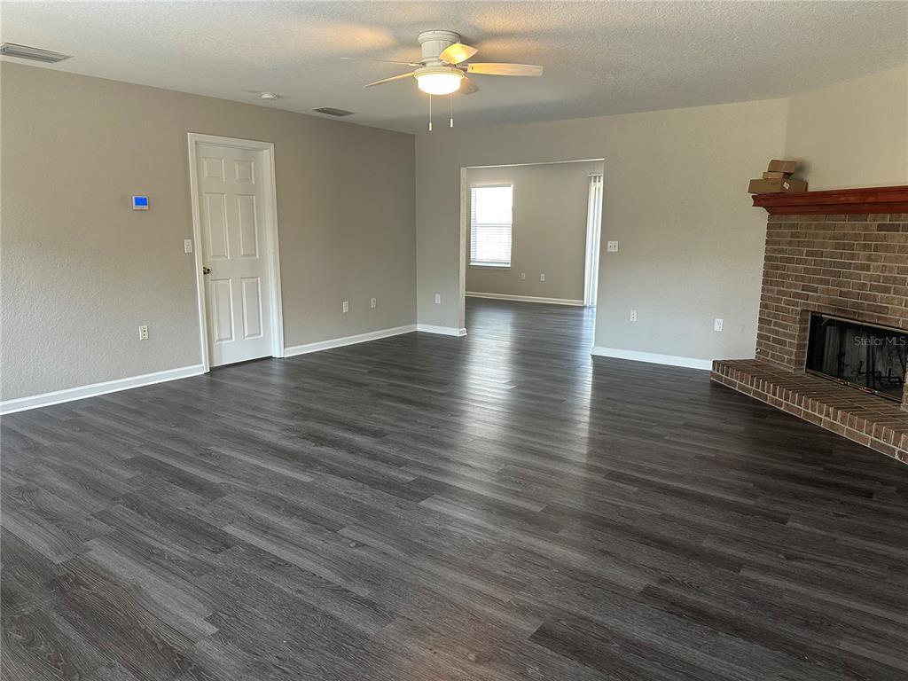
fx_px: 630
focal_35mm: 24
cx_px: 454
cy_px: 340
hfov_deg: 71.6
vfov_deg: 56.8
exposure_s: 1/74
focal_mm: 6.86
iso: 250
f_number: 1.78
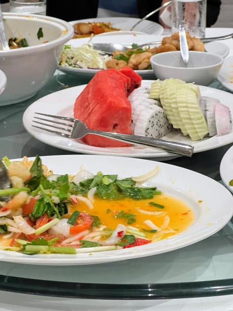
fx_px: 691
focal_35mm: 77
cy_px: 156
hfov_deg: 19.1
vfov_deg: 25.3
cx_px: 116
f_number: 2.8
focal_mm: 9
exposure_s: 1/100
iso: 250
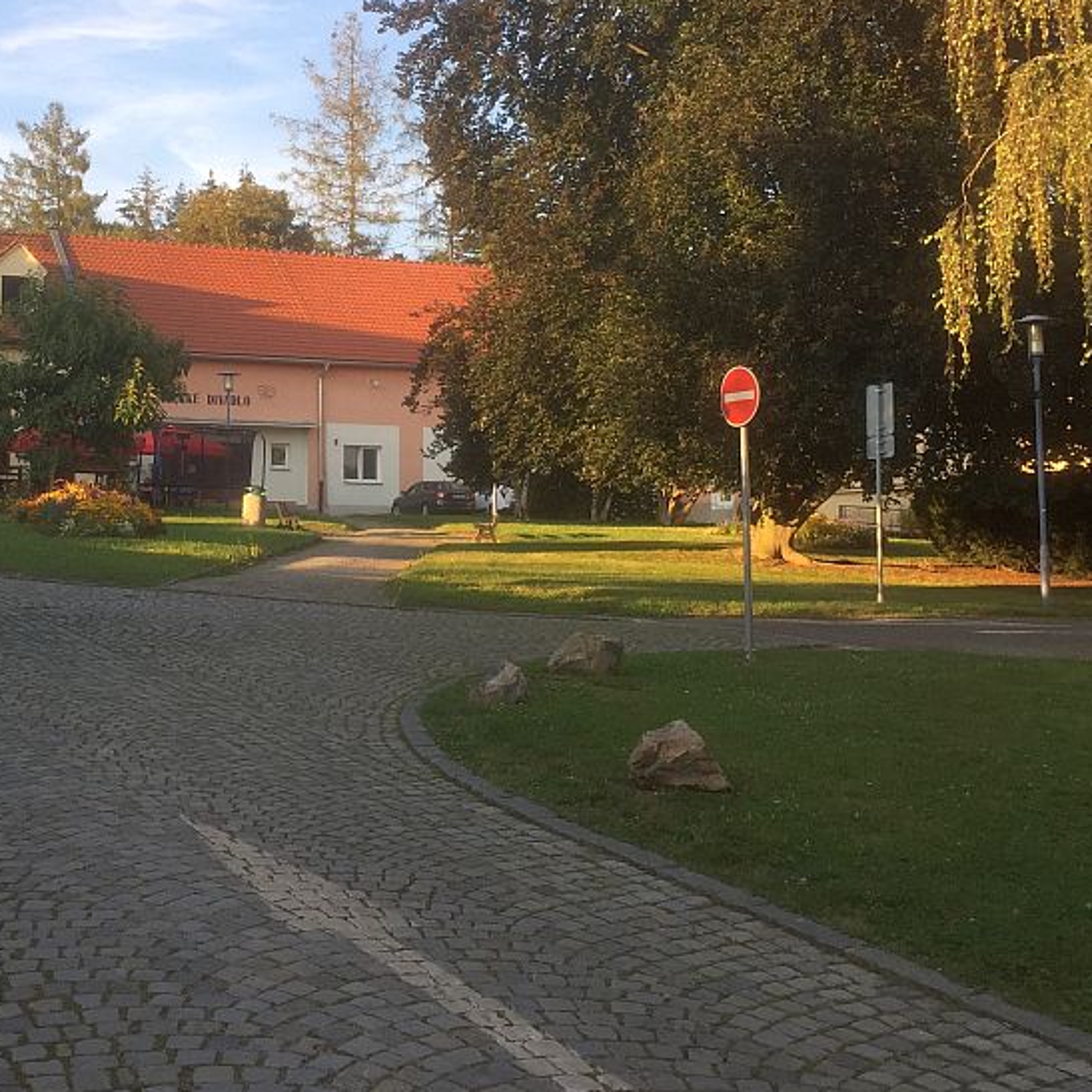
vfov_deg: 35.2
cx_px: 305
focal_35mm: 48
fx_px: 1713
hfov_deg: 34.8
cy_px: 427
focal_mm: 4.15
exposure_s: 1/275
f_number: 2.2
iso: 32
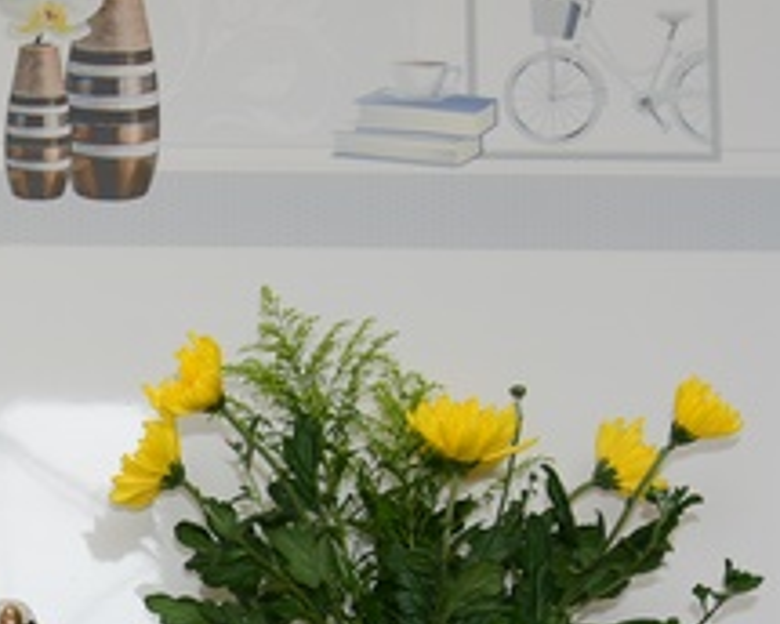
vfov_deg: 14.0
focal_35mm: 108
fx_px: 2493
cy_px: 660
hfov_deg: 16.9
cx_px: -207
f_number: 4
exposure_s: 1/200
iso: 320
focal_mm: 38
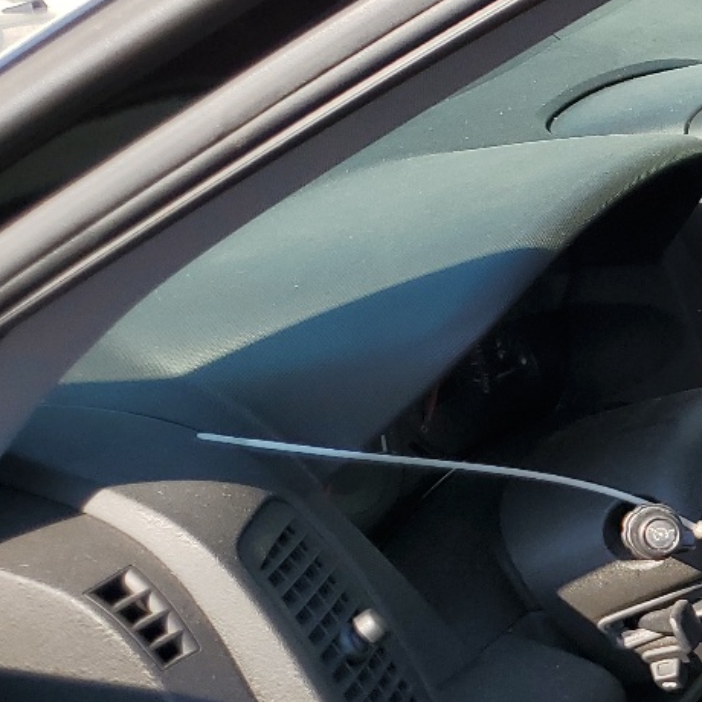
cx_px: 1113
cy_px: 603
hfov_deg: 18.6
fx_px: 1836
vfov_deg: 21.3
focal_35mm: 80
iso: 50
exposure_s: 1/909
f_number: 1.5
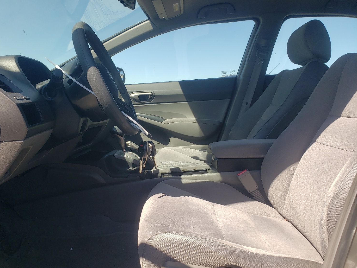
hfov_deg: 63.4
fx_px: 289
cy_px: 140
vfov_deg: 49.7
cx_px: 167
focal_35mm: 28
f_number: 1.5
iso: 50
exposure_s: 1/556
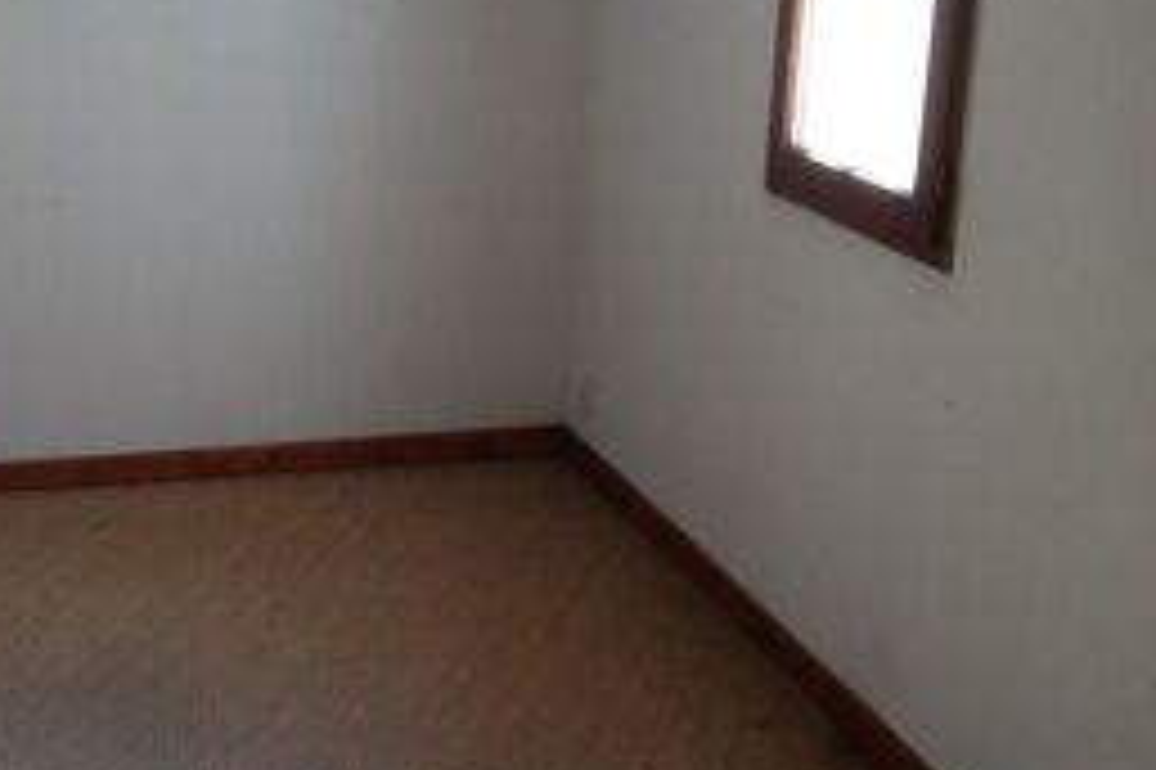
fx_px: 2182
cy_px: 563
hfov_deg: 28.4
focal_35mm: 68
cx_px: 81
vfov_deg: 19.9
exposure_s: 1/40
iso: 50
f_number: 2.4
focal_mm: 4.28
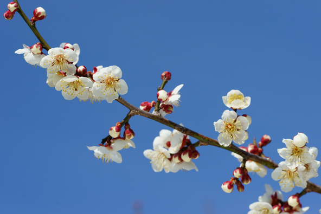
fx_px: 803
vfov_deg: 15.2
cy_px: 107
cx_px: 160
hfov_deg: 22.6
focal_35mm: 90
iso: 200
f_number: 8
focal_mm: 90
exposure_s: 1/640
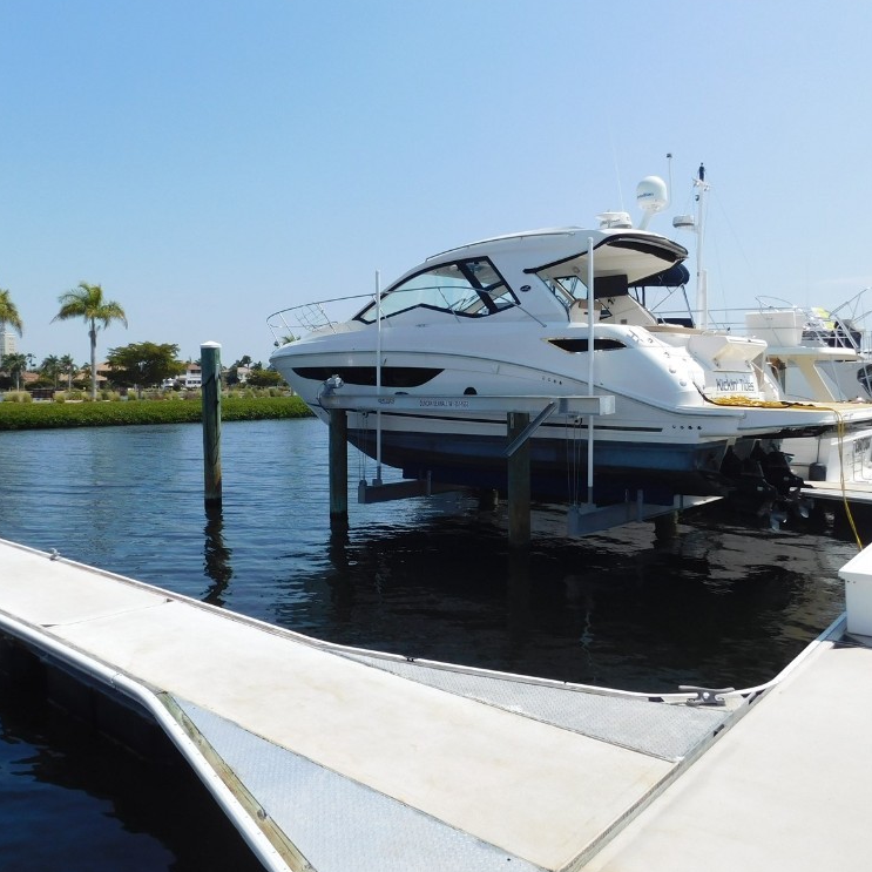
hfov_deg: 57.3
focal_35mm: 28
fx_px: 798
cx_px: 425
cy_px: 434
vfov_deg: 57.3
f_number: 6
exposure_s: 1/500
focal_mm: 4
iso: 125
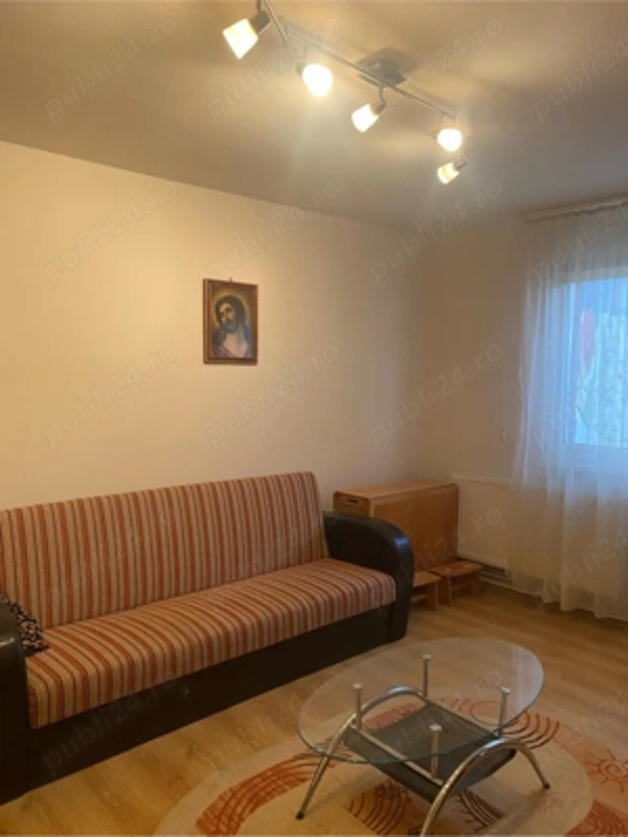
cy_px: 418
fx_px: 629
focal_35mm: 26
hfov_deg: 53.1
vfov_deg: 67.3
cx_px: 314
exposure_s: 1/50
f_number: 1.8
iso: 125
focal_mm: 4.25
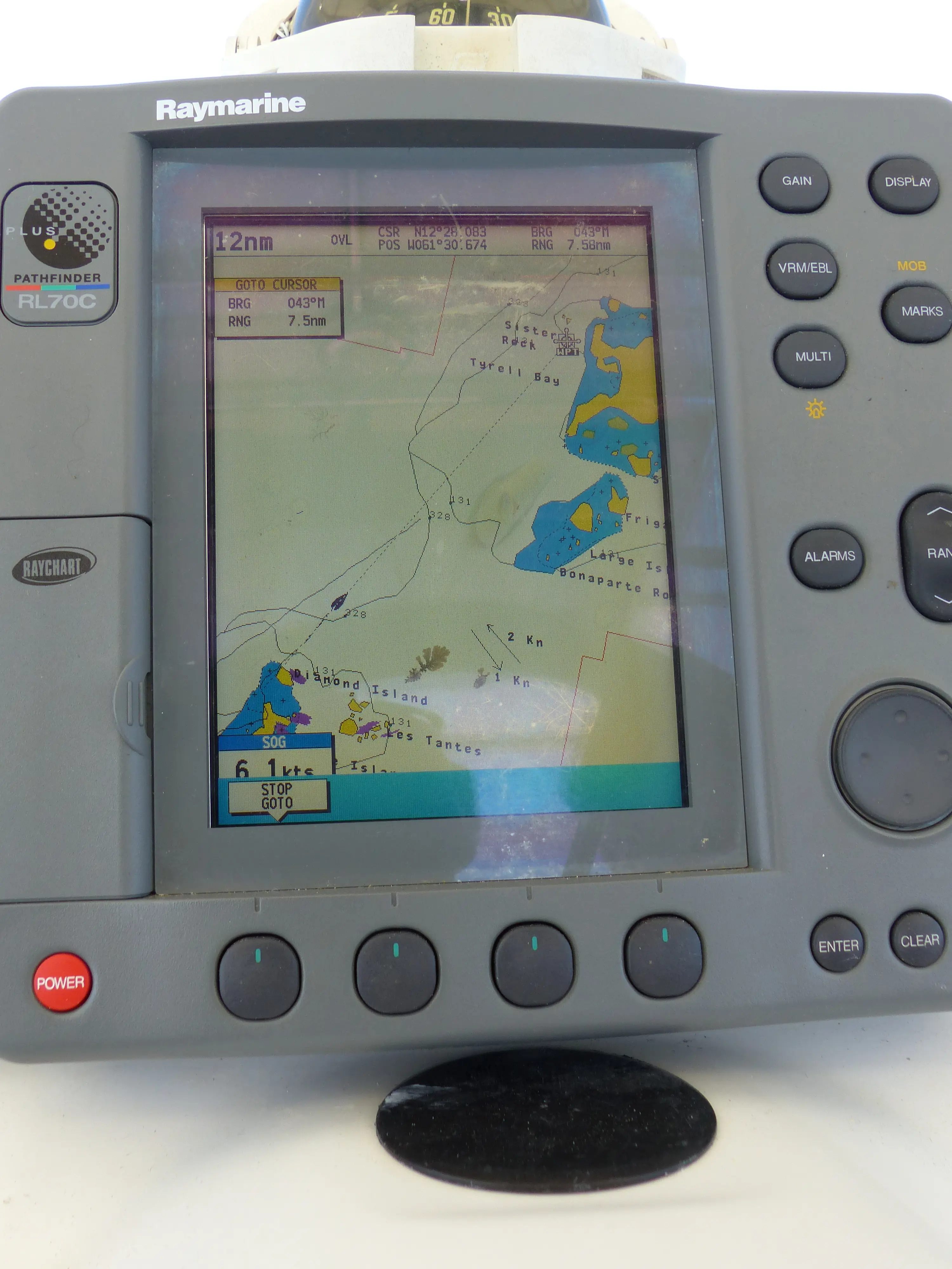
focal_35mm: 32
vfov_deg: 56.8
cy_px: 634
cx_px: 476
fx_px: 1173
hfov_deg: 44.2
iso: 100
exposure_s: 1/200
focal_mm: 5.7
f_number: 4
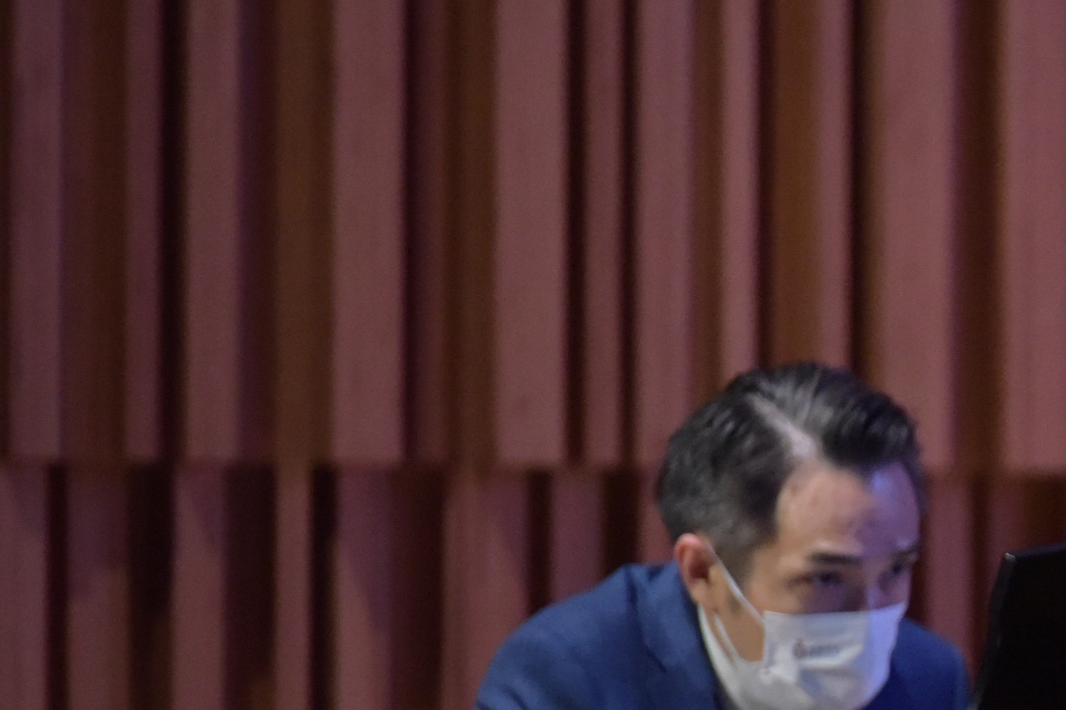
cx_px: 1614
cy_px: 526
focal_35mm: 645
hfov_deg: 3.2
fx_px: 19096
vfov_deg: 2.1
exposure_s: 1/160
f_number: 2.8
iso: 4000
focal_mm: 200
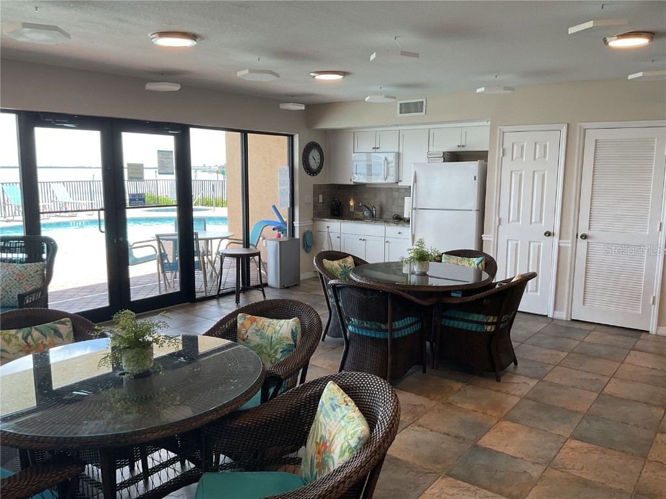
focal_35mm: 29
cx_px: 333
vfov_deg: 48.2
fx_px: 558
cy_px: 250
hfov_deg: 61.7
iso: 32
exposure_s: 1/120
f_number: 1.8
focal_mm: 3
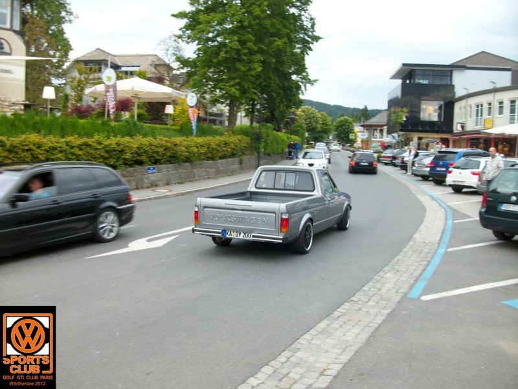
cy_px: 194
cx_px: 259
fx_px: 509
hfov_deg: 54.0
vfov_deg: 41.8
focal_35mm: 34
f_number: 2.9
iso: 80
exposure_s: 1/114
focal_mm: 5.7
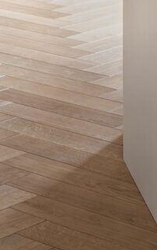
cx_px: -98
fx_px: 1189
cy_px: -229
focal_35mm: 174
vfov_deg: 11.1
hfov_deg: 7.4
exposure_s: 1/5
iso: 200
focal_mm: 36
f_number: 13
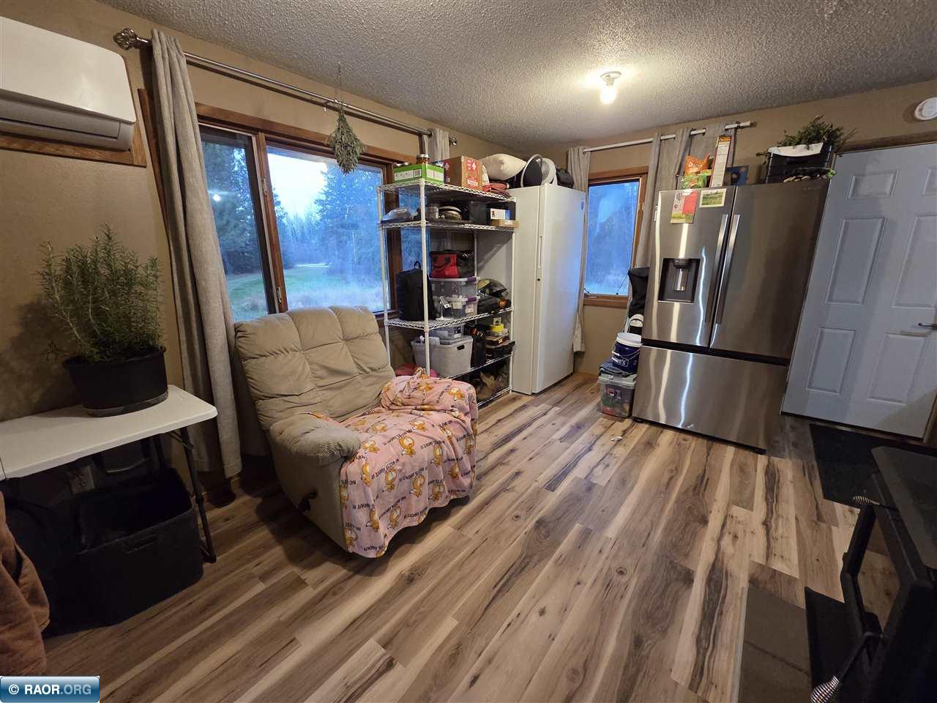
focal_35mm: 13
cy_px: 352
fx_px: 352
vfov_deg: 89.9
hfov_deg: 106.2
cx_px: 468
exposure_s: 1/60
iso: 1000
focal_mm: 2.2
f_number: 2.2
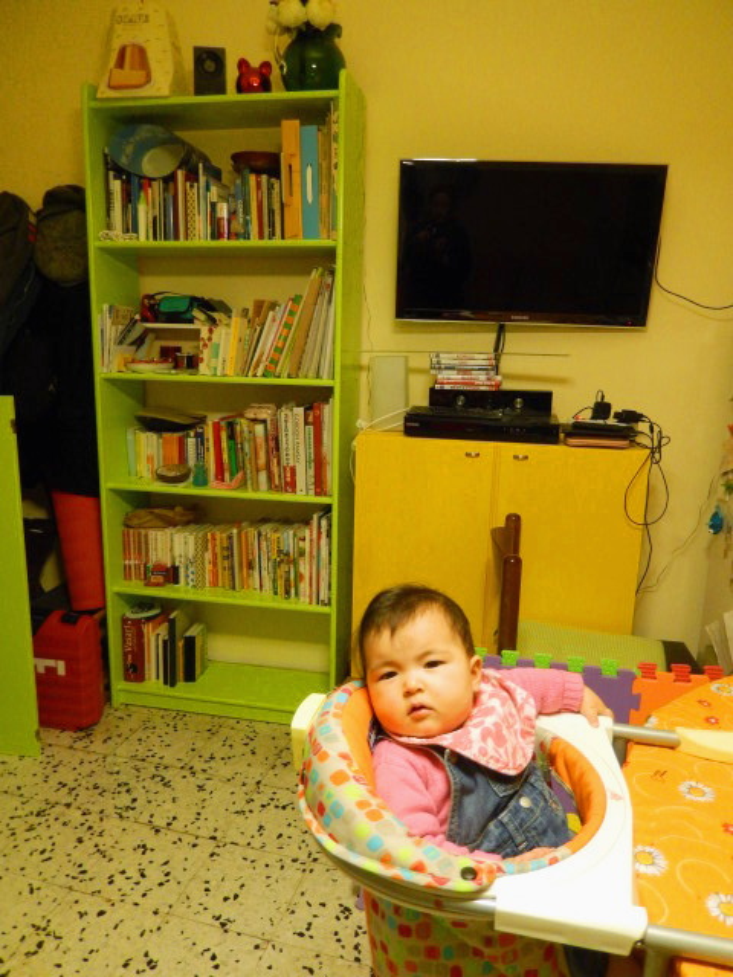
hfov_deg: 54.9
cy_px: 488
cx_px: 366
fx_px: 706
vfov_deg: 69.4
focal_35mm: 25
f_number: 3.4
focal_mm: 4.5
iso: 560
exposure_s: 1/8
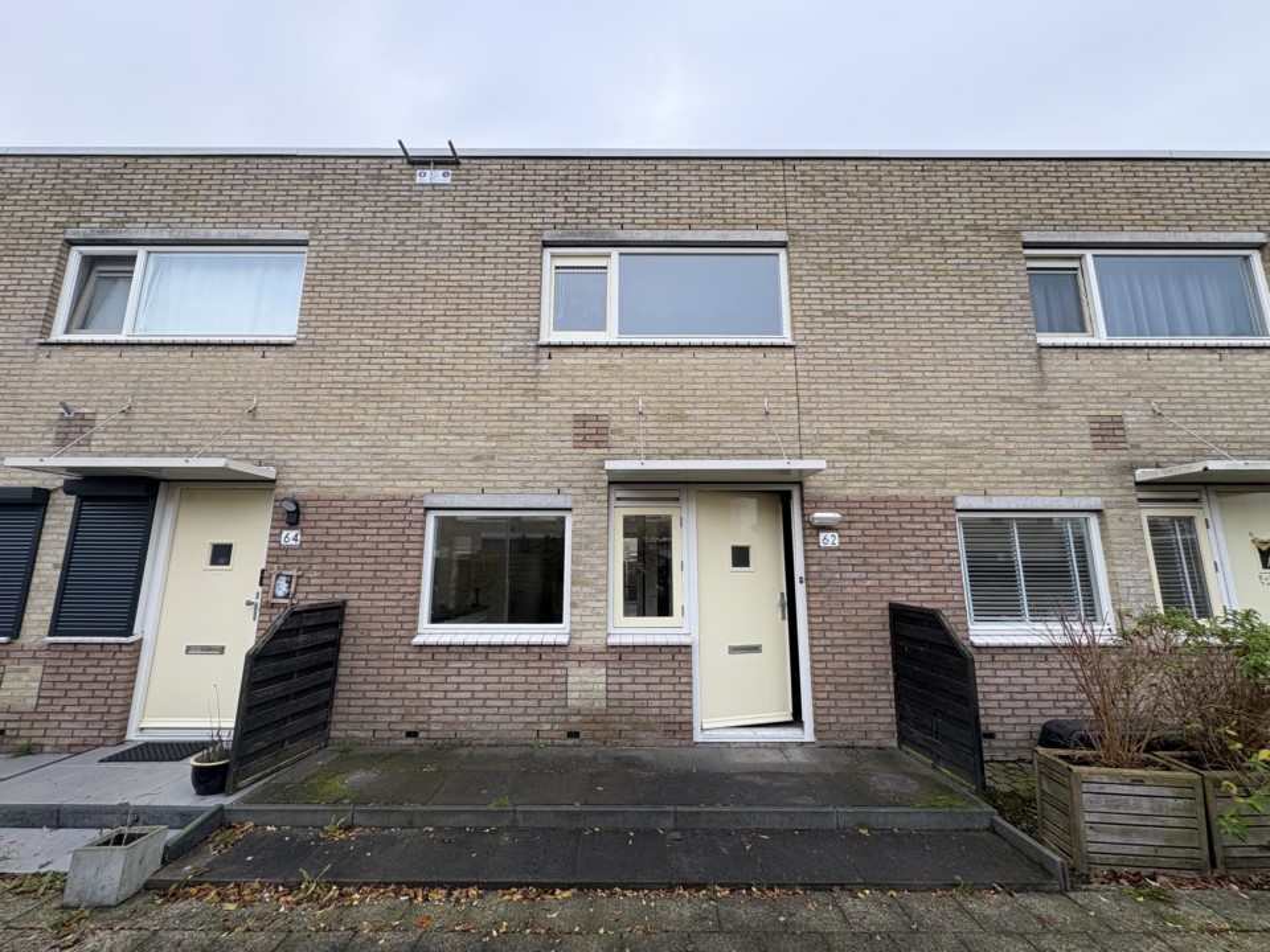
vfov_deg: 85.7
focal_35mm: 14
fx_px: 514
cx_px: 635
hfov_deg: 102.1
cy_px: 476
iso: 40
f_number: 2.2
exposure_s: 1/99
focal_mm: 2.22
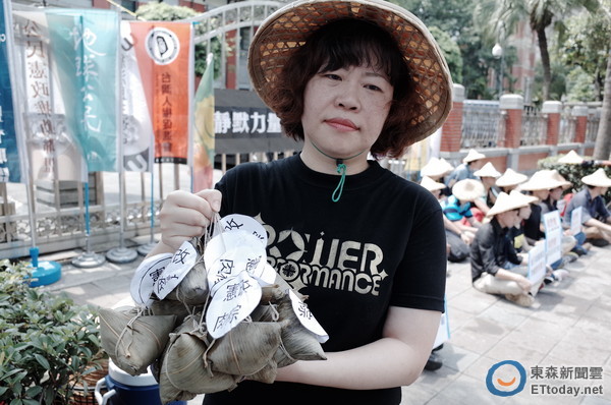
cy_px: 202
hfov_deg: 65.6
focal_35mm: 28
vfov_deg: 46.3
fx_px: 474
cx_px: 306
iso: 100
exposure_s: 1/125
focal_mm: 18.3
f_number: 4
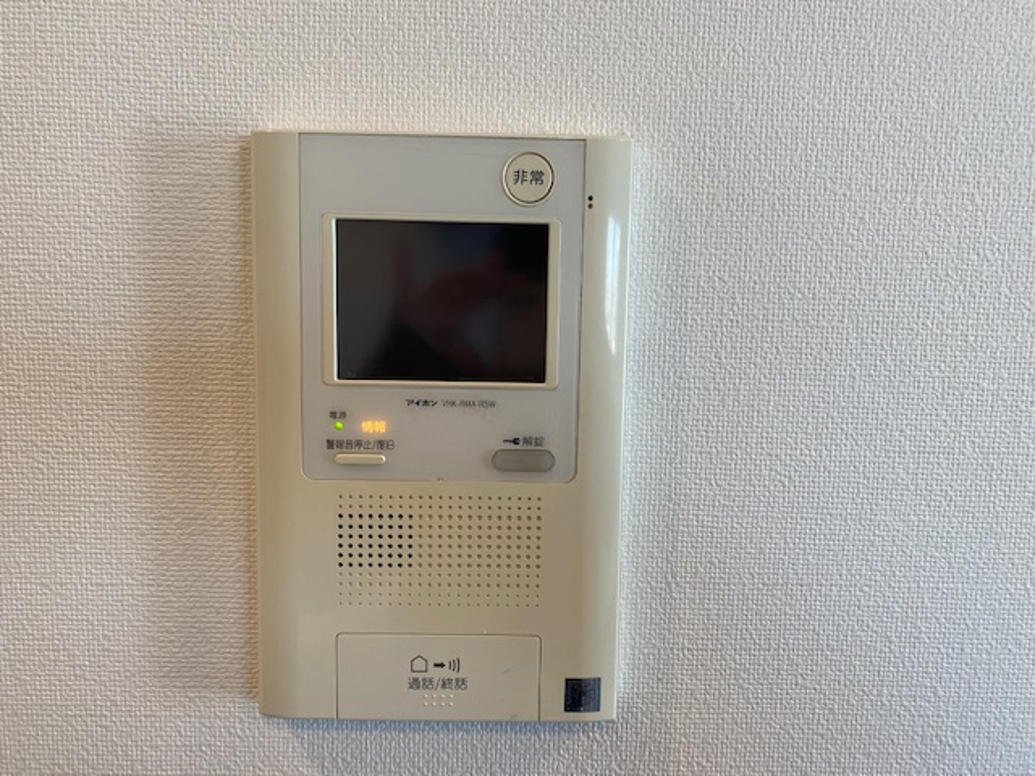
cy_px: 388
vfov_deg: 53.1
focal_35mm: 26
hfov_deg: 67.3
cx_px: 518
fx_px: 777
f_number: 1.8
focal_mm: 4.25
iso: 64
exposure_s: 1/100
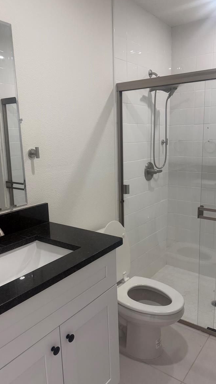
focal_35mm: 27
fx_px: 275
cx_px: 121
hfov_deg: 42.8
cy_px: 191
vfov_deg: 69.9
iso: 160
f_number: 1.78
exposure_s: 1/120
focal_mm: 6.76
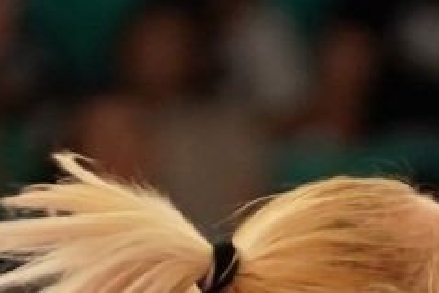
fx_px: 20363
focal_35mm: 1670
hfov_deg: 1.2
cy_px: 753
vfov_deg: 0.8
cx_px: 791
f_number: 2.8
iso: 1600
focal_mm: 147
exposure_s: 1/1000
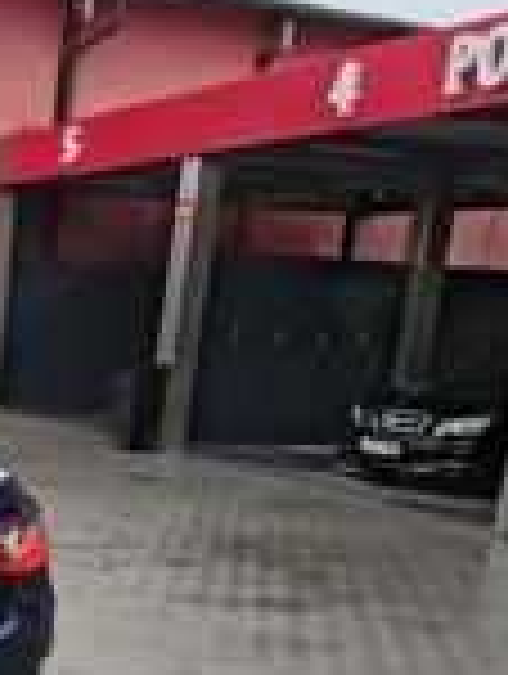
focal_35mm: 64
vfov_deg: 28.9
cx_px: -130
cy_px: 621
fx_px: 1249
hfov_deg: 21.1
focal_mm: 5.56
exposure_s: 1/270
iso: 100
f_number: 1.8
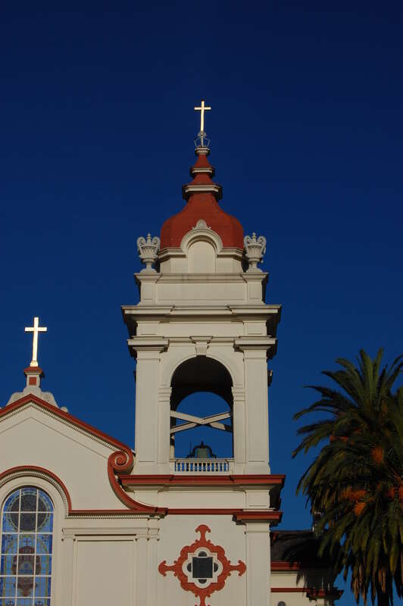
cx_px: 202
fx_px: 1388
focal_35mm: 82
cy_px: 303
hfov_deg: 16.5
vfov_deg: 24.6
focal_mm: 55
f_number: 16
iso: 200
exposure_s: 1/500
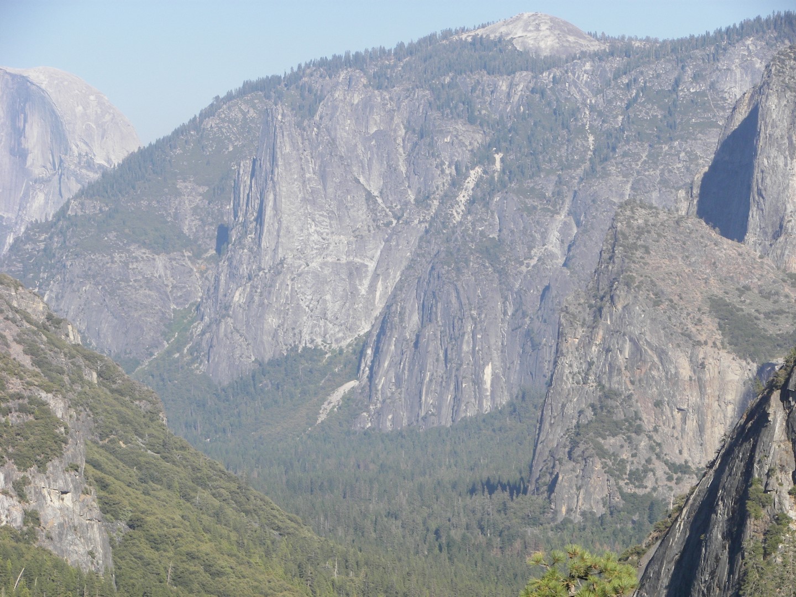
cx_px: 398
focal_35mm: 163
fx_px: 3748
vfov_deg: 9.1
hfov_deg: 12.1
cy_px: 298
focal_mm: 27
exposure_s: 1/400
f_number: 4.5
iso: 64
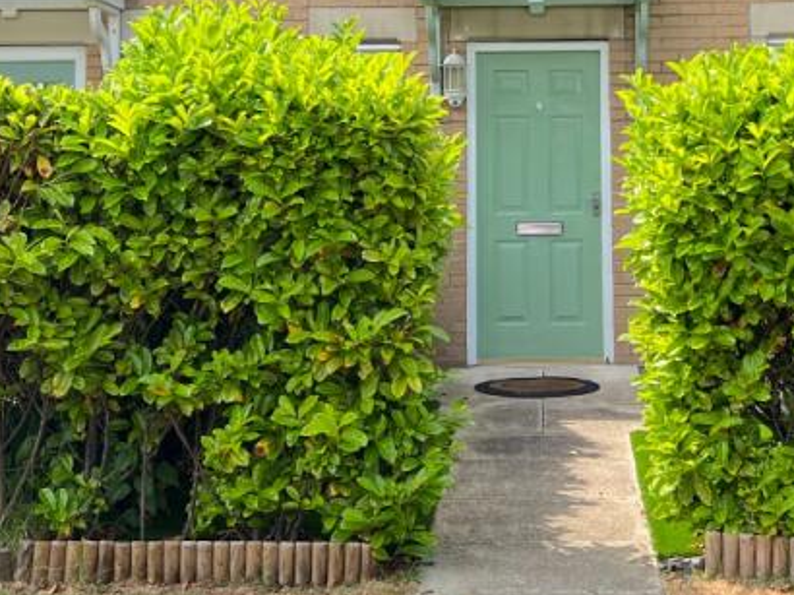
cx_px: 536
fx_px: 1490
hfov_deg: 29.6
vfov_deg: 22.3
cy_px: 116
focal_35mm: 65
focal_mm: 5.7
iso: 50
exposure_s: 1/887
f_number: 1.5
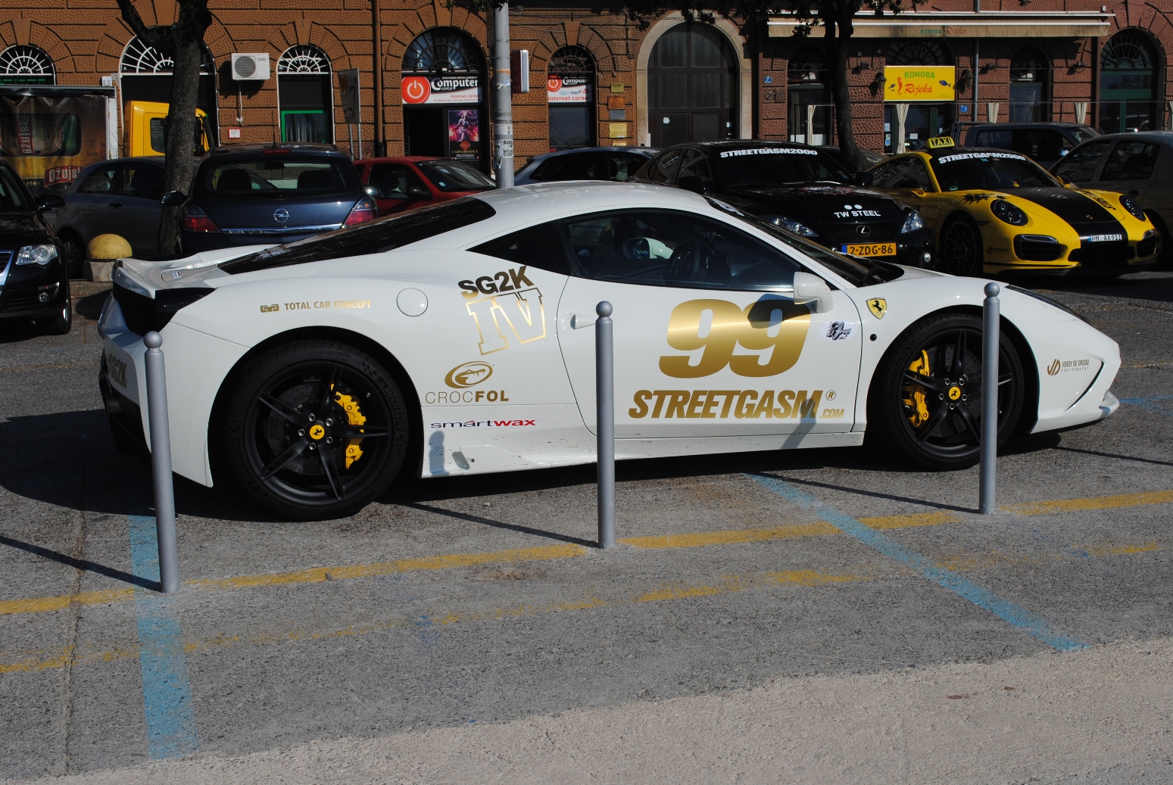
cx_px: 586
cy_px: 392
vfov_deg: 28.2
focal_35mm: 48
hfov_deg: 41.1
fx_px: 1566
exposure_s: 1/400
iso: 100
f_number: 10
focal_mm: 32
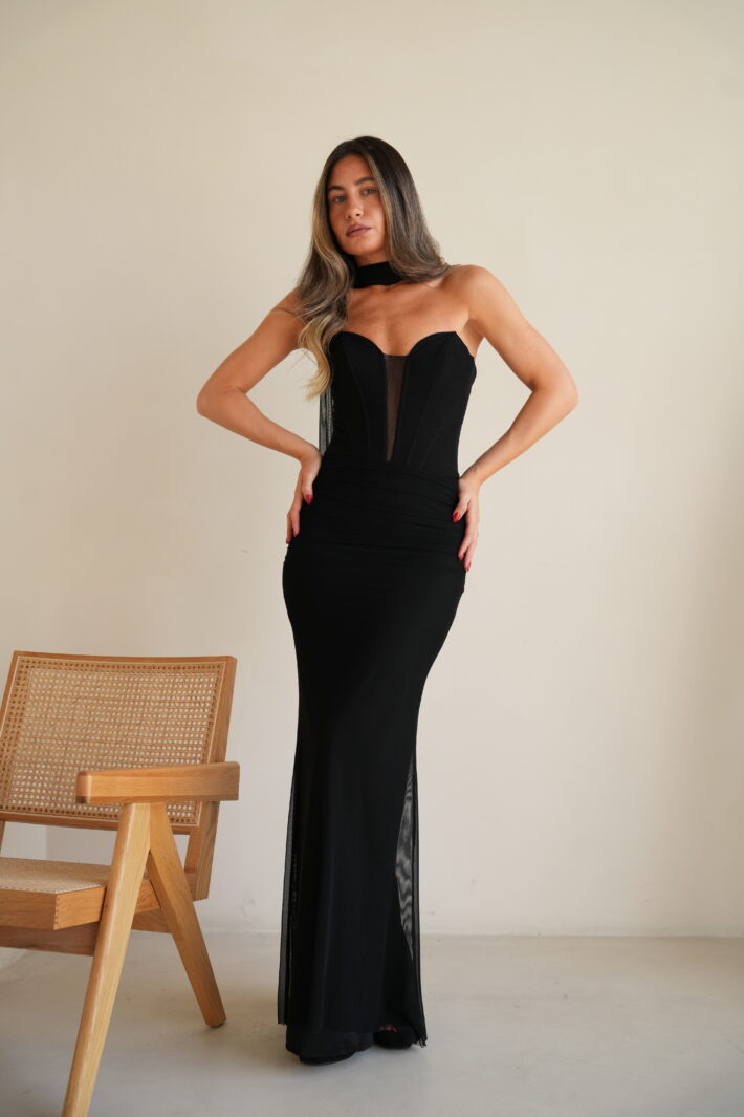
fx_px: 1345
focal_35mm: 43
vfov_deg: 45.1
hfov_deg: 30.9
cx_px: 372
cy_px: 558
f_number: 4.5
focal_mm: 43.4
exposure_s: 1/125
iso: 640
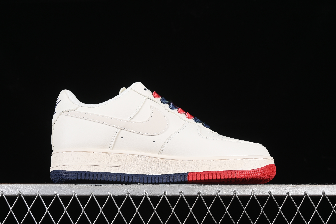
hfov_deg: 28.1
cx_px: 168
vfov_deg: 18.9
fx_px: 672
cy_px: 112
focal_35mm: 72
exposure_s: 1/125
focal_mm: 48
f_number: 7.1
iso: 160
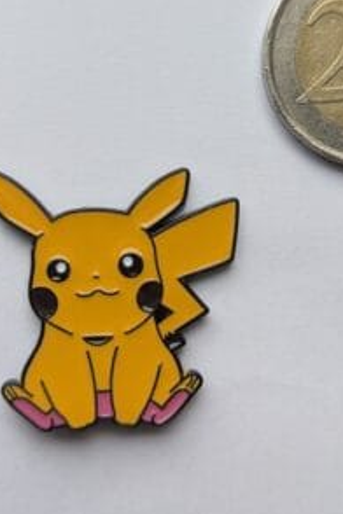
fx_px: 486
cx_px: 194
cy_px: 205
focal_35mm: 34
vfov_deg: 55.4
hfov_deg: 38.8
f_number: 1.85
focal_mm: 6.81
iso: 92
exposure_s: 1/98.4
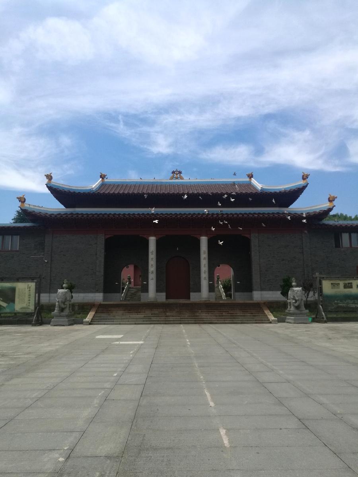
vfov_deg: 65.3
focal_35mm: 27
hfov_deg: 51.4
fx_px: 372
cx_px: 179
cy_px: 238
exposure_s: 1/1429
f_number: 2
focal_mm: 4.04
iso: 50
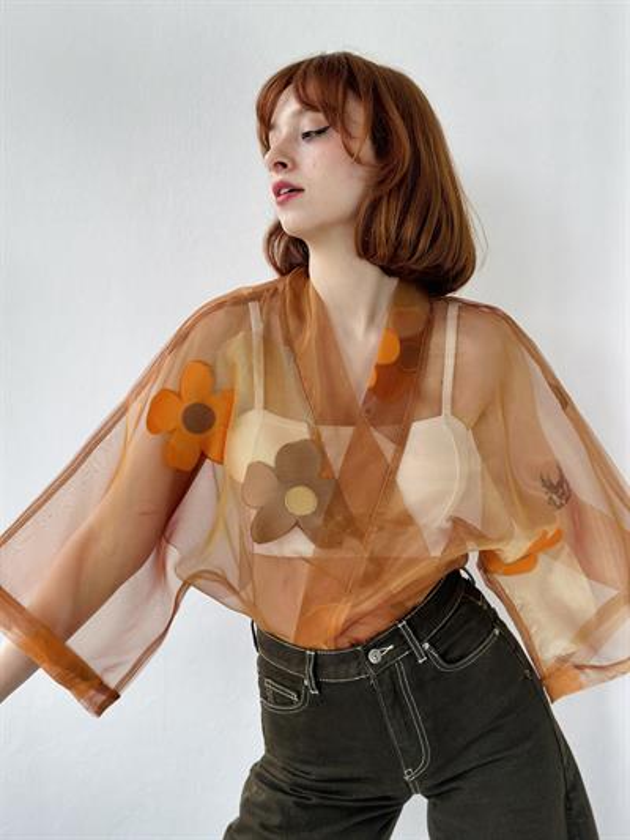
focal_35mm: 48
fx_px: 1164
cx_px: 315
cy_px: 420
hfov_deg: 30.3
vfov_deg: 39.6
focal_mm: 6.86
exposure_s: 1/267
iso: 80
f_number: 1.78
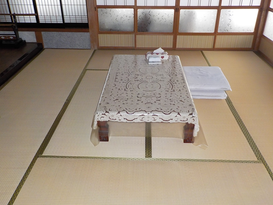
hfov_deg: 60.0
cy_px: 102
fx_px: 237
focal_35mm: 30
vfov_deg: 46.8
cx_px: 136
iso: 360
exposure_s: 1/30
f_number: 3.3
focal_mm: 4.1
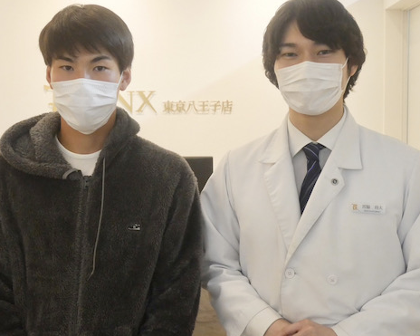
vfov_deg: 29.7
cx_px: 213
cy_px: 165
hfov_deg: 36.7
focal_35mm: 51
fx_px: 634
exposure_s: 1/250
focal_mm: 21
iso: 2500
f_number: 4.7
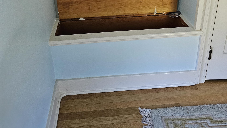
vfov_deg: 32.3
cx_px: 112
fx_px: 205
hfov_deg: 58.0
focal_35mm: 34
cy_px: 4
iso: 640
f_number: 1.7
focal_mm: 6.3
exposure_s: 1/120
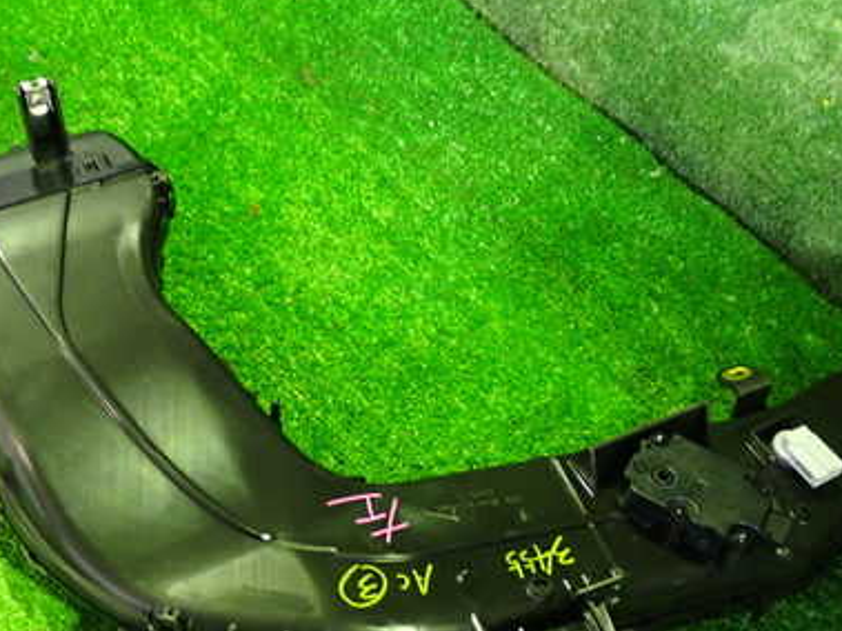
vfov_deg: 25.5
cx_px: 393
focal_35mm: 57
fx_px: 1386
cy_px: 420
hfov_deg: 33.8
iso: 800
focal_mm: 6.37
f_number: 2.5
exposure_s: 1/13
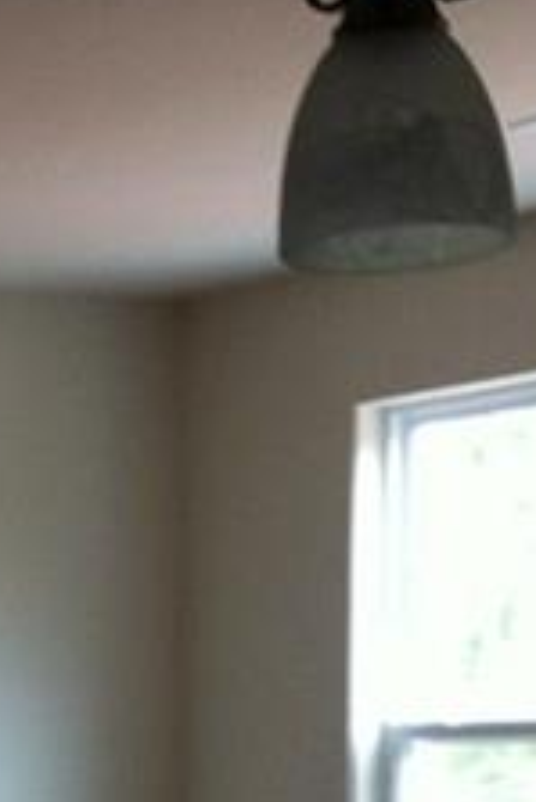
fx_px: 3724
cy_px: 921
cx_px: -403
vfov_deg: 12.1
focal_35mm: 167
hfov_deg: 8.0
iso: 80
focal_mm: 3.85
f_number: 2.8
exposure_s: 1/20
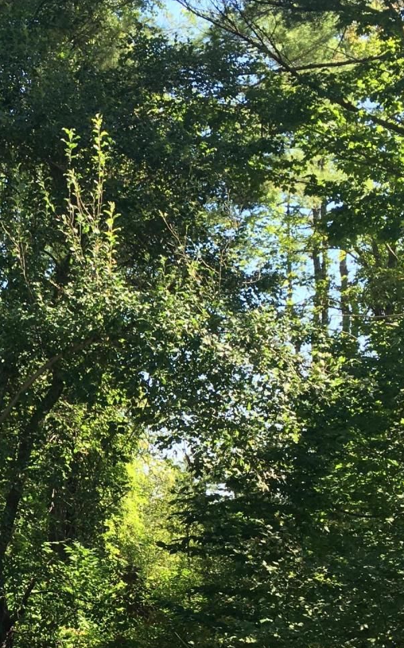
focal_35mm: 64
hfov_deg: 19.3
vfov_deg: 31.6
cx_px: -67
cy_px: 454
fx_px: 1128
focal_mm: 4.15
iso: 25
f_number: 2.2
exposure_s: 1/260
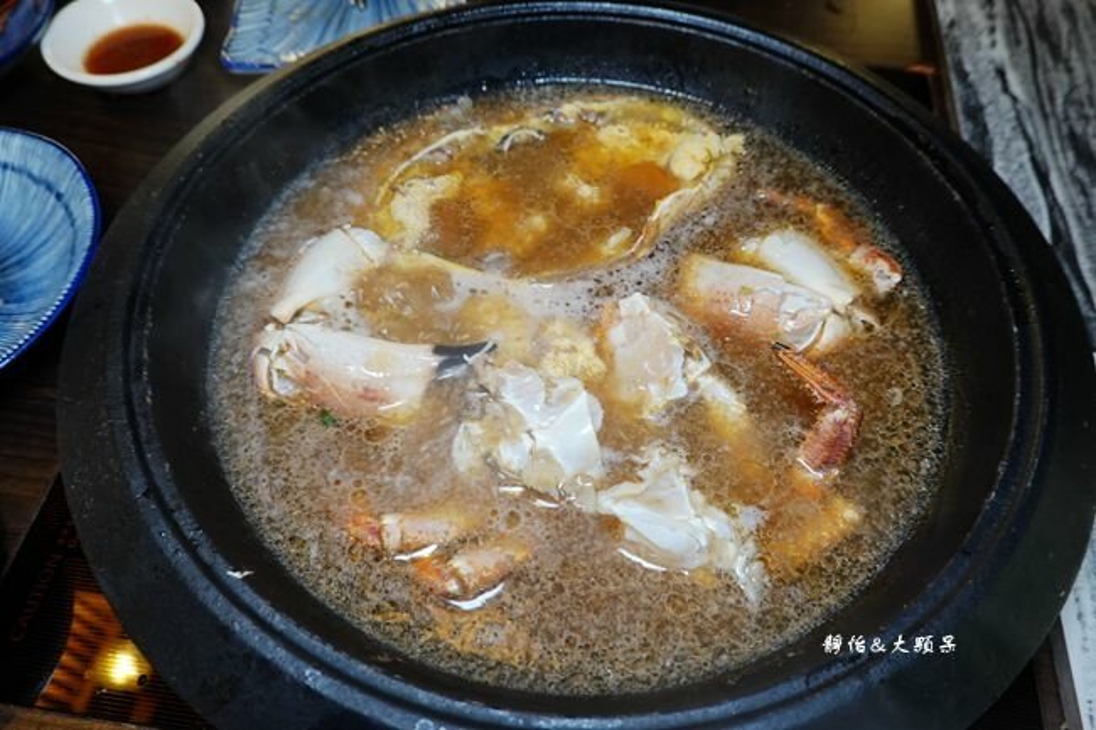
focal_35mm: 26
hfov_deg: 69.4
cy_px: 365
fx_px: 791
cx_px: 548
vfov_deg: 49.5
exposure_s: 1/30
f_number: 3.2
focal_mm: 9.75
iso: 160
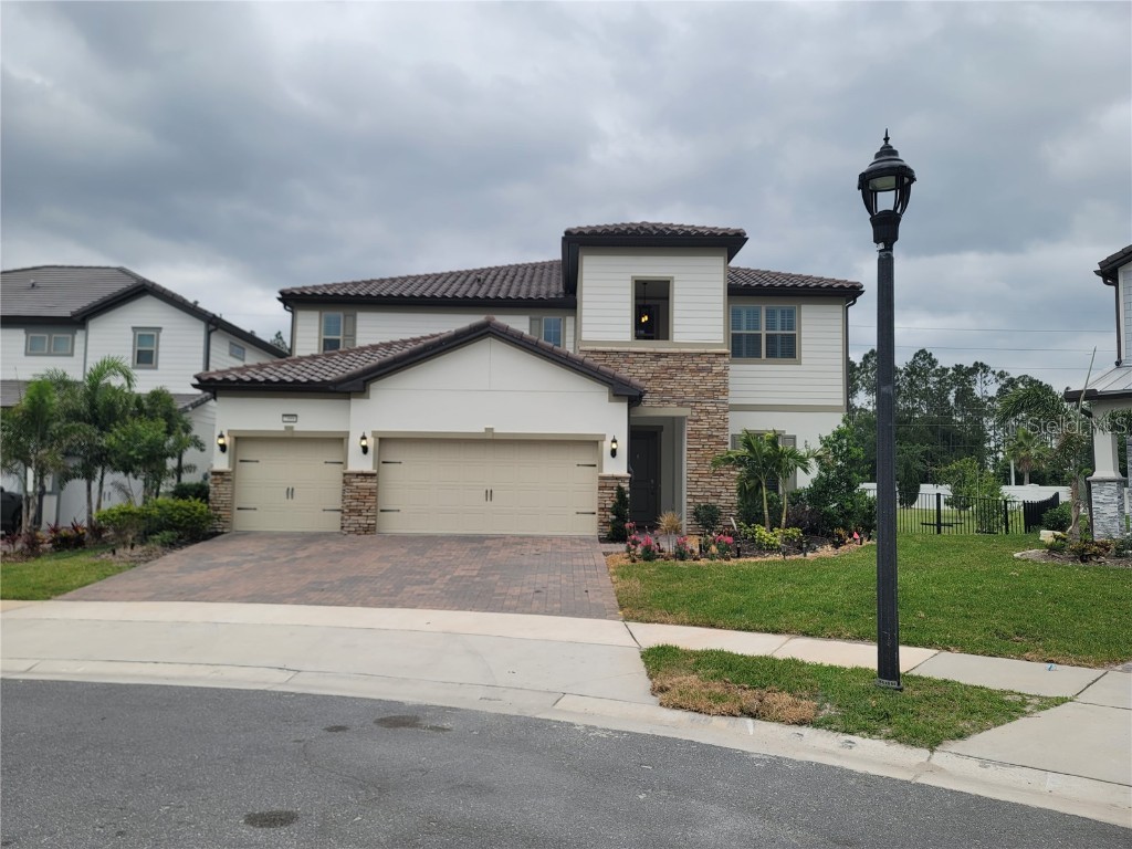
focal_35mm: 25
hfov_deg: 69.4
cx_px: 566
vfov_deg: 54.9
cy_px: 424
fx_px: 818
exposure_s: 1/267
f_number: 1.8
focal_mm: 7
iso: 20
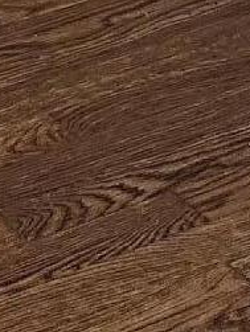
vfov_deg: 9.0
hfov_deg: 7.1
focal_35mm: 183
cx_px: -548
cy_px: -630
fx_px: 1758
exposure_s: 1/120
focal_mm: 6.4
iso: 800
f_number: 1.8
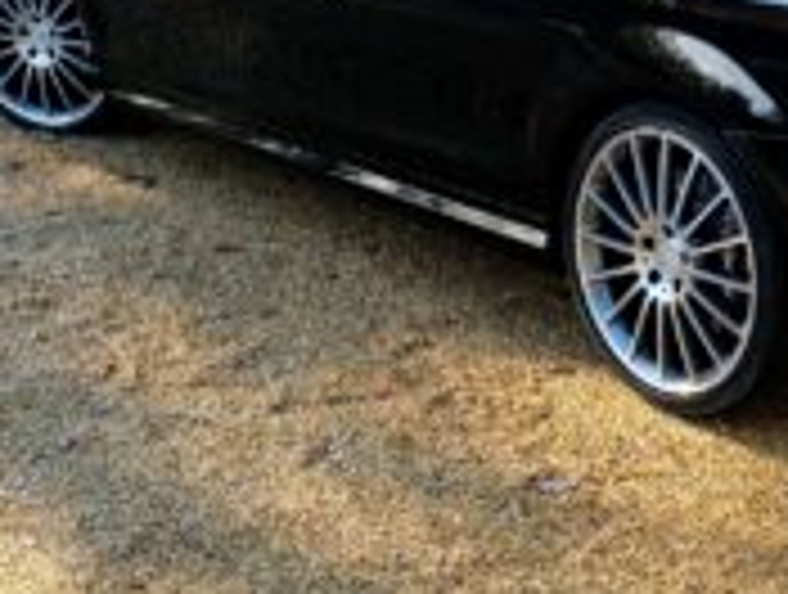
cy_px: -72
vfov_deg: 19.1
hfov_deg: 25.2
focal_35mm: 74
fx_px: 1688
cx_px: 761
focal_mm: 20
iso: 400
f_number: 6.4
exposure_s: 1/140
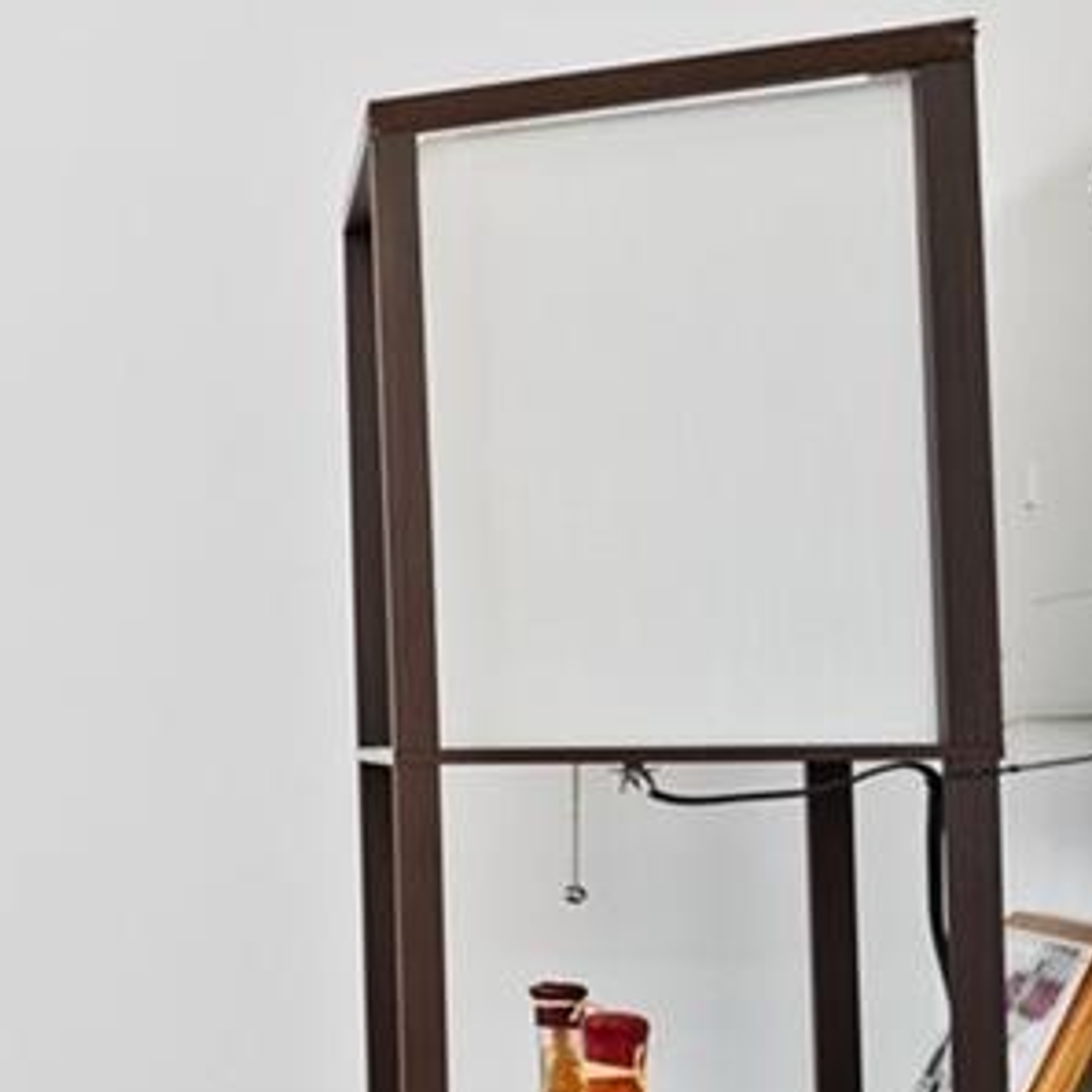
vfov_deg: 26.7
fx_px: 2284
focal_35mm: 64
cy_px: 726
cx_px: -1706
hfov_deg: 14.0
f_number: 2.8
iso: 220
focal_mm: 14
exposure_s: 1/13
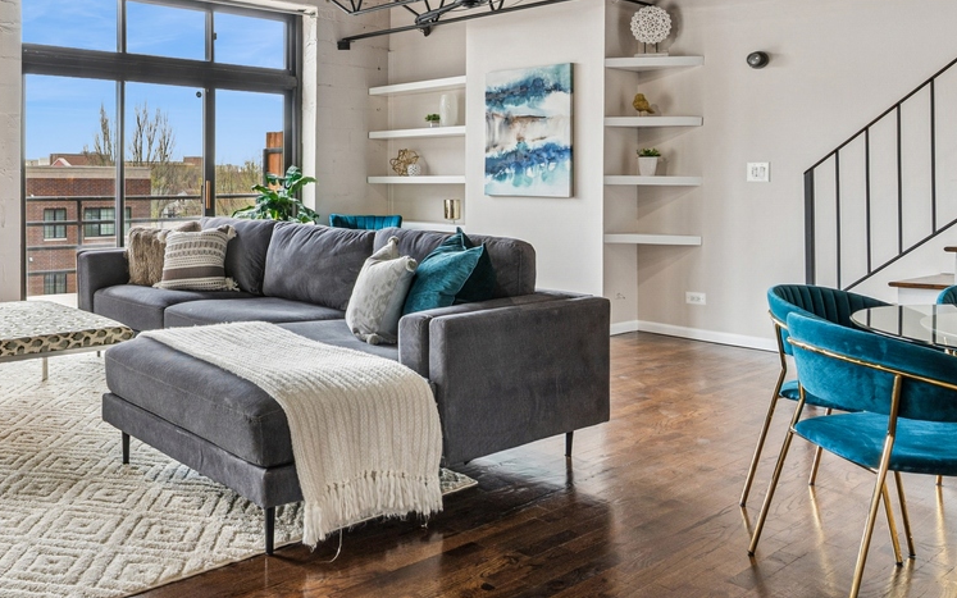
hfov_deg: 56.9
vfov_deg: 39.9
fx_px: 809
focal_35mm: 31
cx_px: 195
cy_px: 181
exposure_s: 1/15
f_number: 9.5
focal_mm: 14
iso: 200
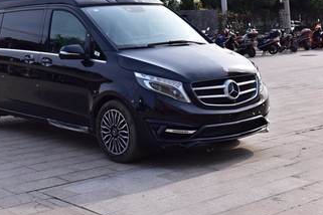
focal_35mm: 67
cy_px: 77
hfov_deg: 29.6
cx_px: 85
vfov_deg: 20.3
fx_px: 601
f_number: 7.1
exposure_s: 1/1600
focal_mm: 42
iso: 500
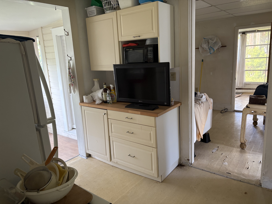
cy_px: 102
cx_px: 136
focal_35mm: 26
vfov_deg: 53.1
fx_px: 204
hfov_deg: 67.3
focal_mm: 5.96
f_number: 1.6
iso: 160
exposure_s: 1/60
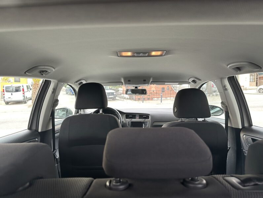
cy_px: 99
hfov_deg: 71.6
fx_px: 182
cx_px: 132
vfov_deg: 56.8
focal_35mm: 24
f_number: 1.78
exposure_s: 1/121
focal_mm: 6.86
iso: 200
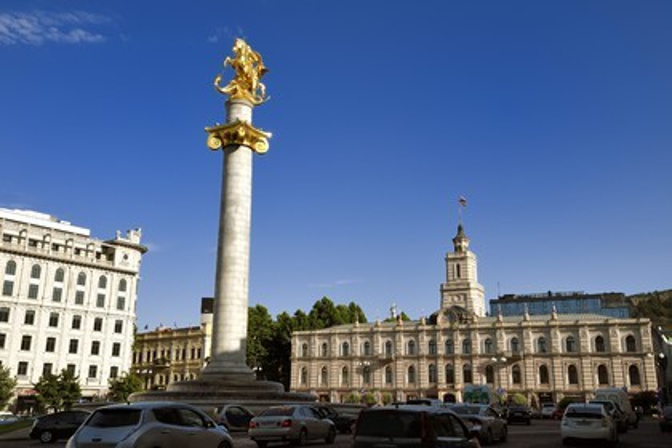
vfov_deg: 33.4
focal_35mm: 40
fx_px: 747
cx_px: 336
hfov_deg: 48.5
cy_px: 224
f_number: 14
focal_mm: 40
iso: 200
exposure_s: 1/320
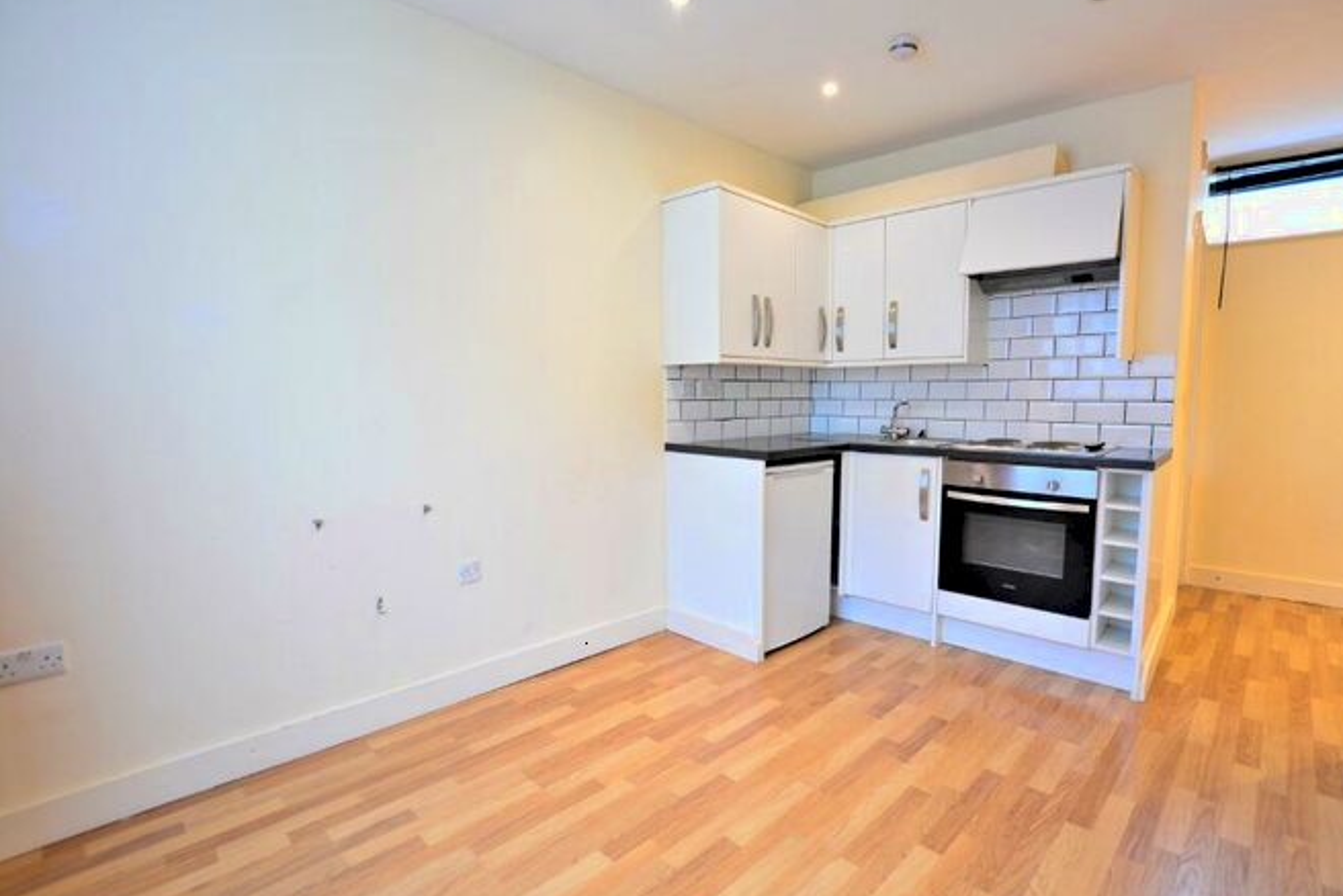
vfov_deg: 73.8
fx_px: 597
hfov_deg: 96.7
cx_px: 682
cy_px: 445
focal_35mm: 16
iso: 280
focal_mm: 10
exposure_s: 1/15
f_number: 3.5
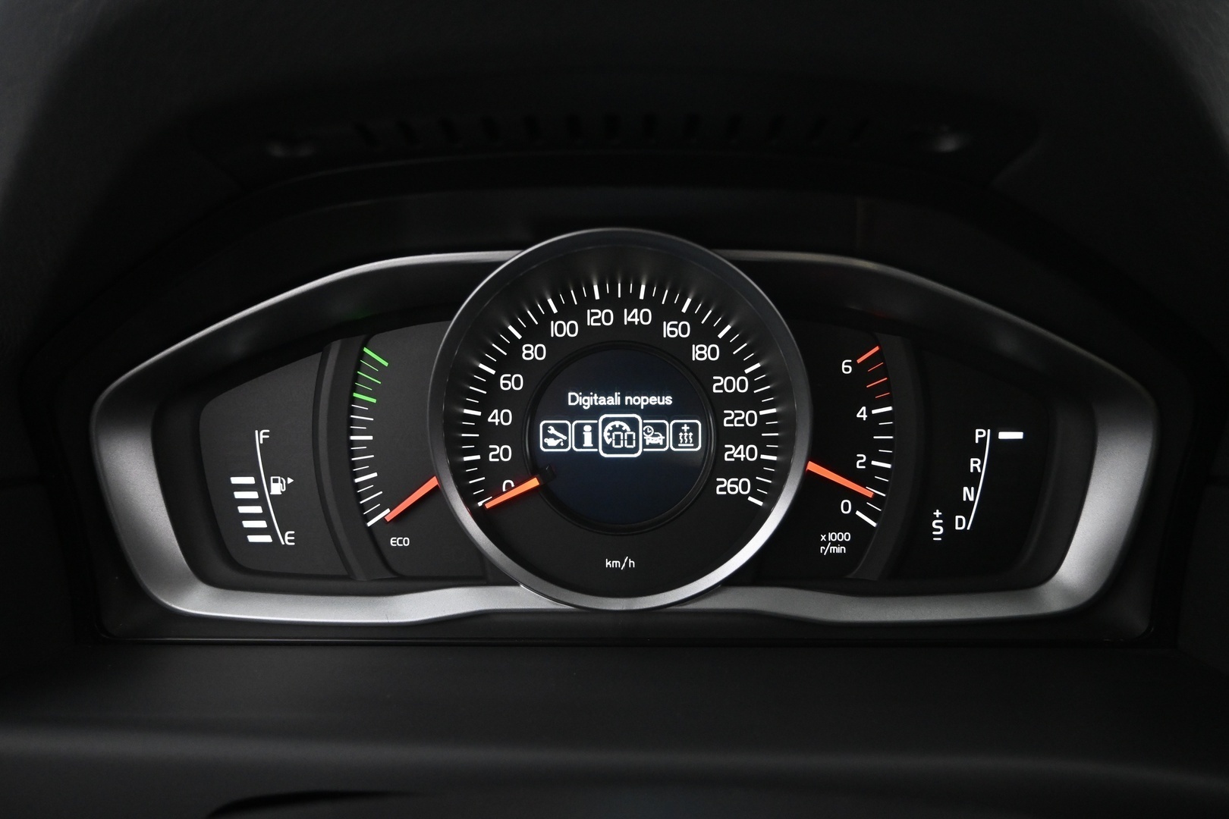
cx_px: 614
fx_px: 896
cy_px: 410
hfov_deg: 68.9
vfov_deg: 49.1
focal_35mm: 26
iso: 2500
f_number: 3.5
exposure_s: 1/20
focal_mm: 17.5
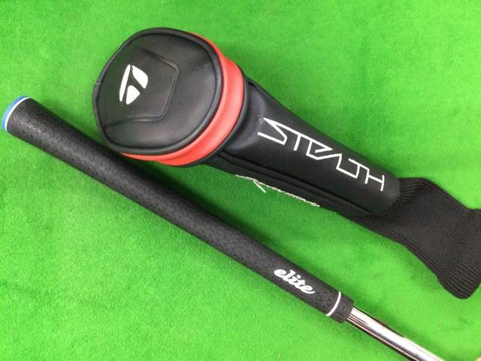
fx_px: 431
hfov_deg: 58.4
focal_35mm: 31
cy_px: 180
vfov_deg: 45.4
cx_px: 240
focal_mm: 3.3
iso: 250
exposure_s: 1/24
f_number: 2.4
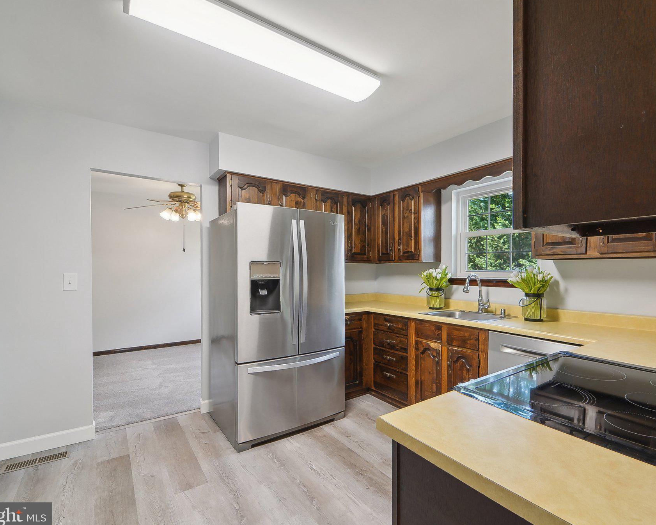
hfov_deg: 92.7
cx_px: 365
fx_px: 311
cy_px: 264
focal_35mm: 16
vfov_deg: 80.4
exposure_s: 1/13
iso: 400
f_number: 8
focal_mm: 14
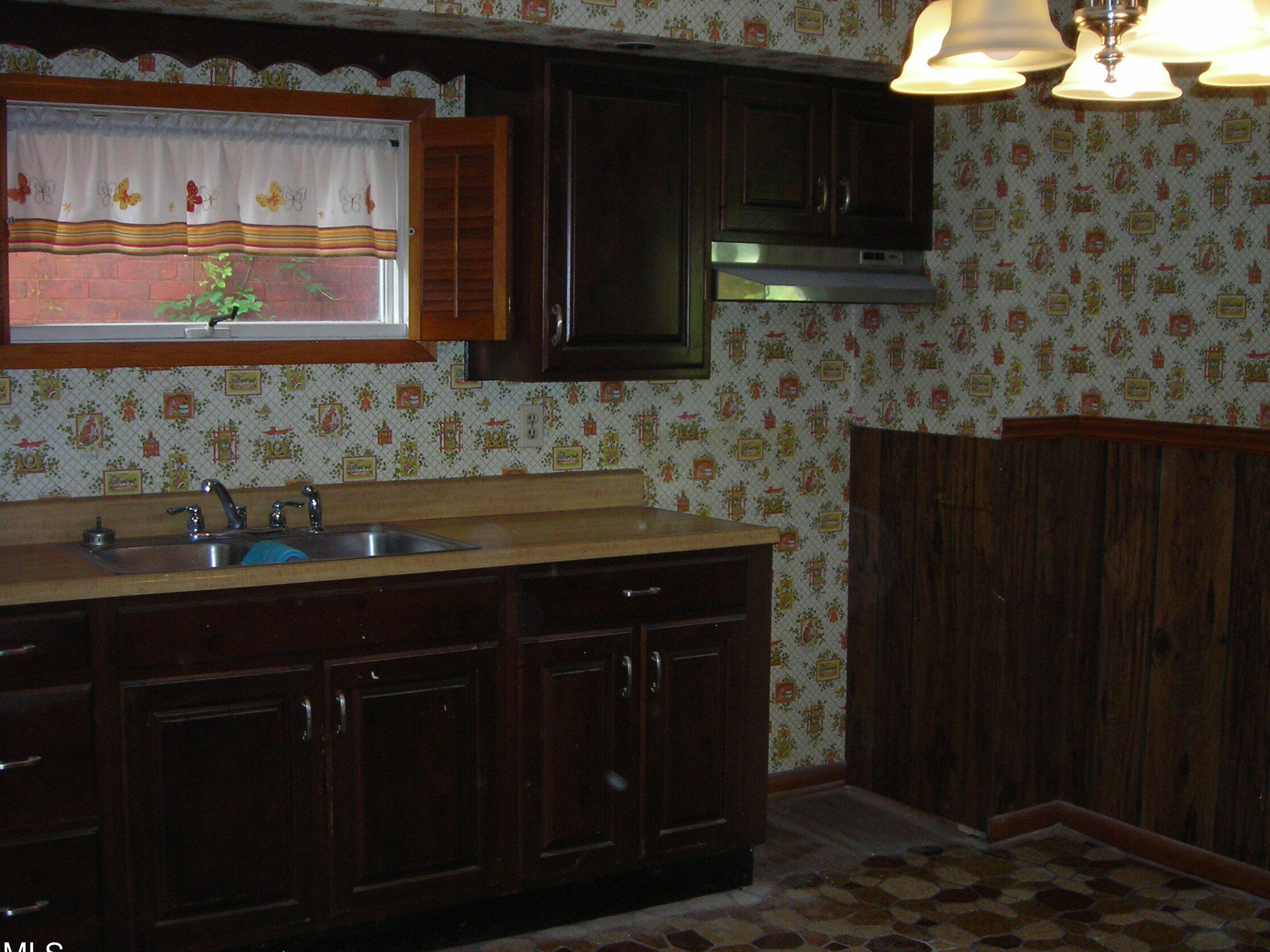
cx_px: 641
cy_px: 452
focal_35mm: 44
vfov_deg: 32.9
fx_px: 1614
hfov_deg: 42.9
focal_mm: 6.3
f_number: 3.2
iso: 120
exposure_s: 1/60.1
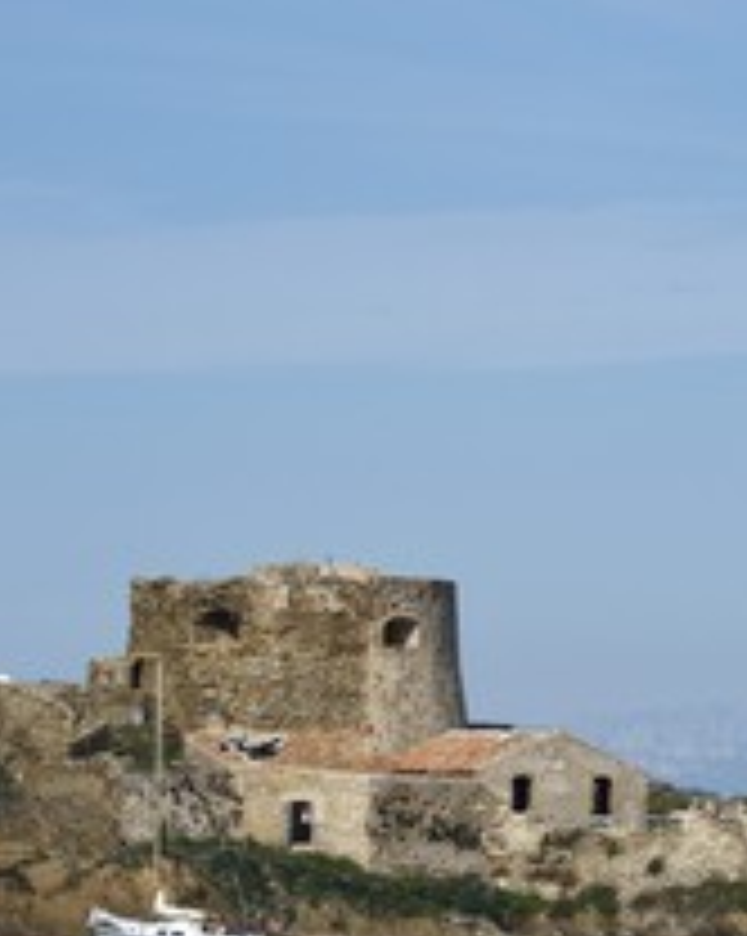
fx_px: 10489
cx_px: 508
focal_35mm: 379
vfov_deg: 5.1
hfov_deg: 4.1
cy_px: 598
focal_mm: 200
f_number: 13
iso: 200
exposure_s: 1/400
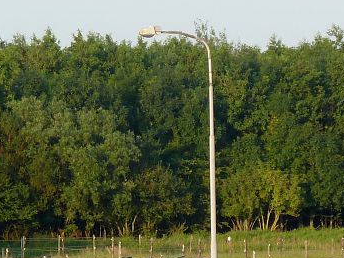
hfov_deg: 3.7
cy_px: 246
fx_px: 5386
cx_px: 197
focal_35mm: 542
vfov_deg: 2.7
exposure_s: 1/125
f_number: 4.5
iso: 80
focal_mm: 29.9
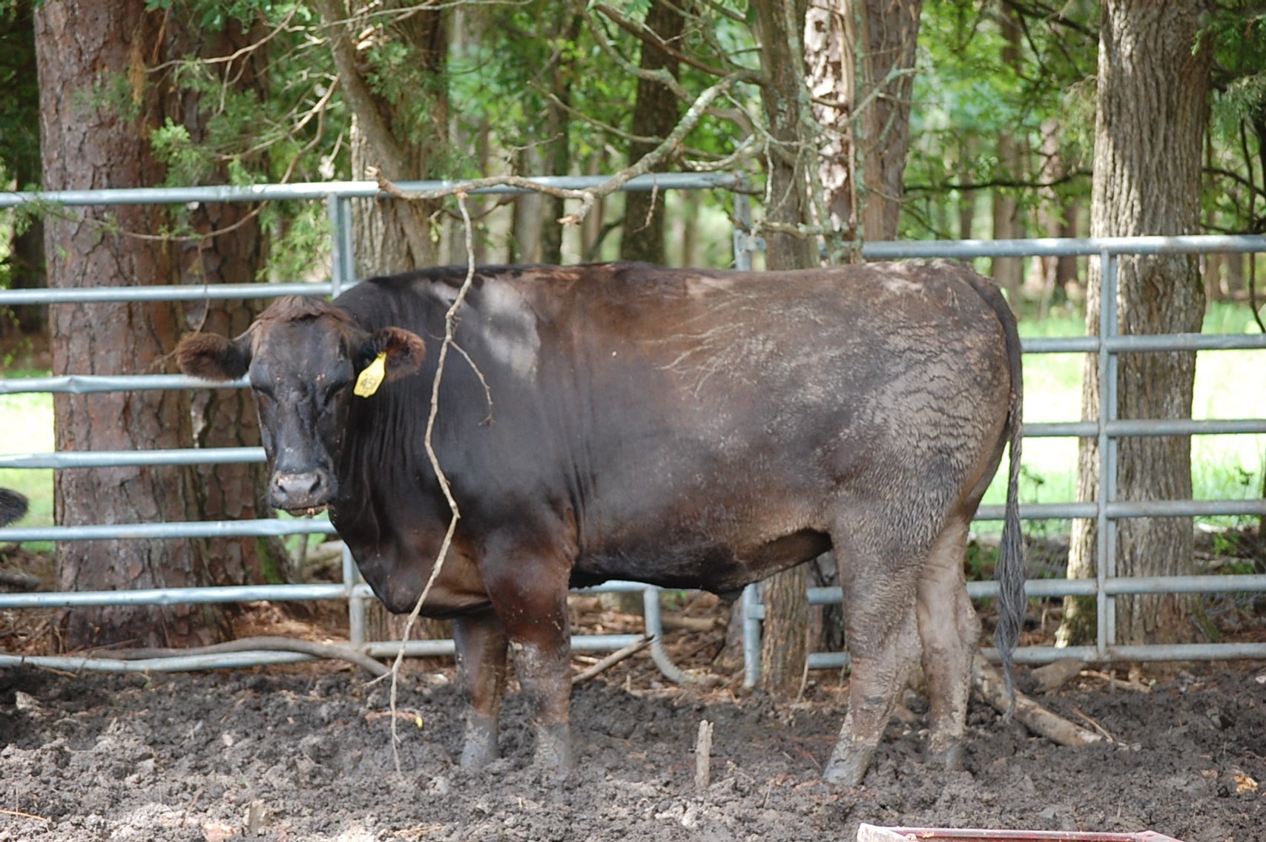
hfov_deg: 17.1
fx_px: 4216
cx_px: 633
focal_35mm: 120
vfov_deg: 11.4
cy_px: 421
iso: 400
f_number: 4.5
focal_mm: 80
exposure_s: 1/160
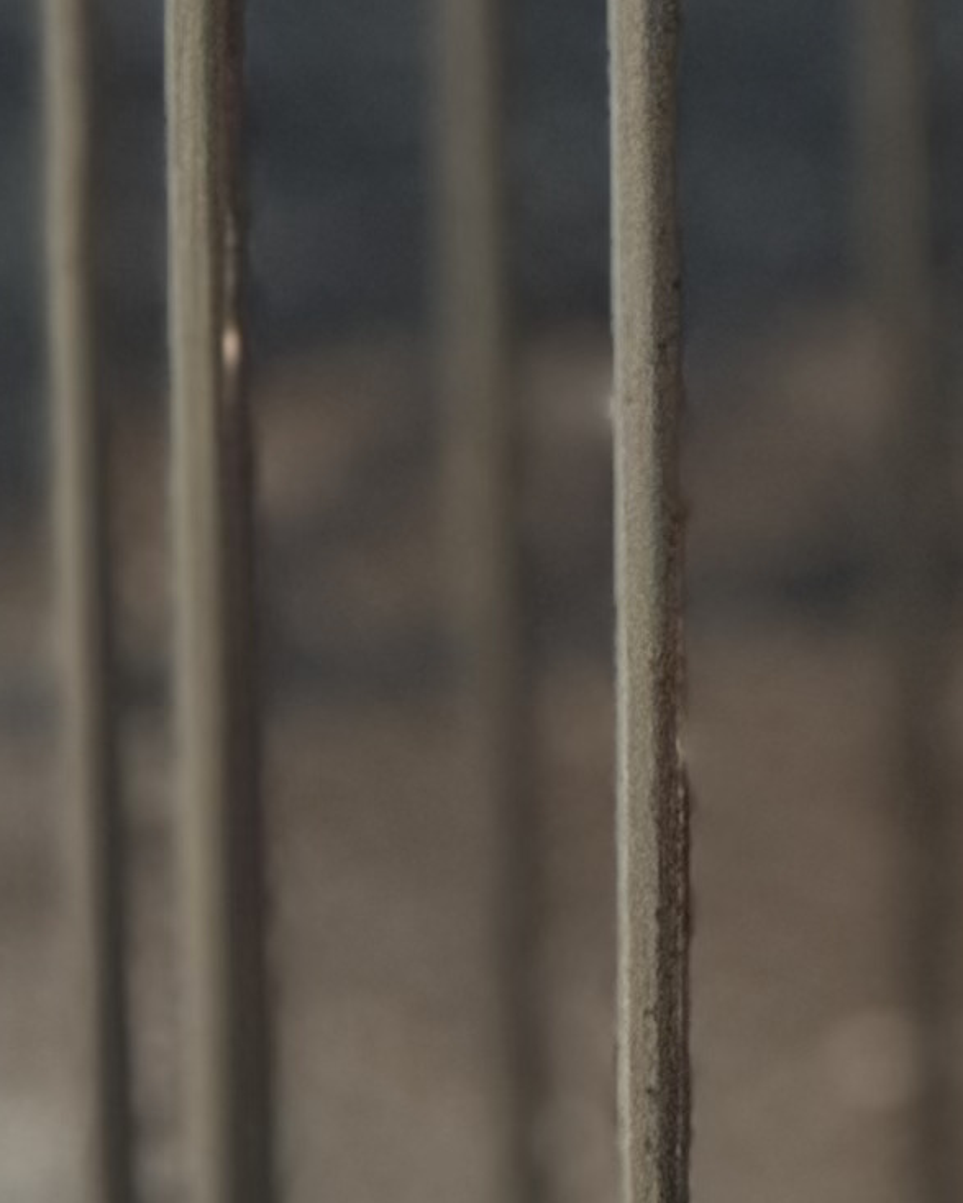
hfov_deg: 2.4
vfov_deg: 3.0
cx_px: 965
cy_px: -187
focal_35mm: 644
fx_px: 22929
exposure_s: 1/99
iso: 160
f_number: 2.8
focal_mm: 15.66
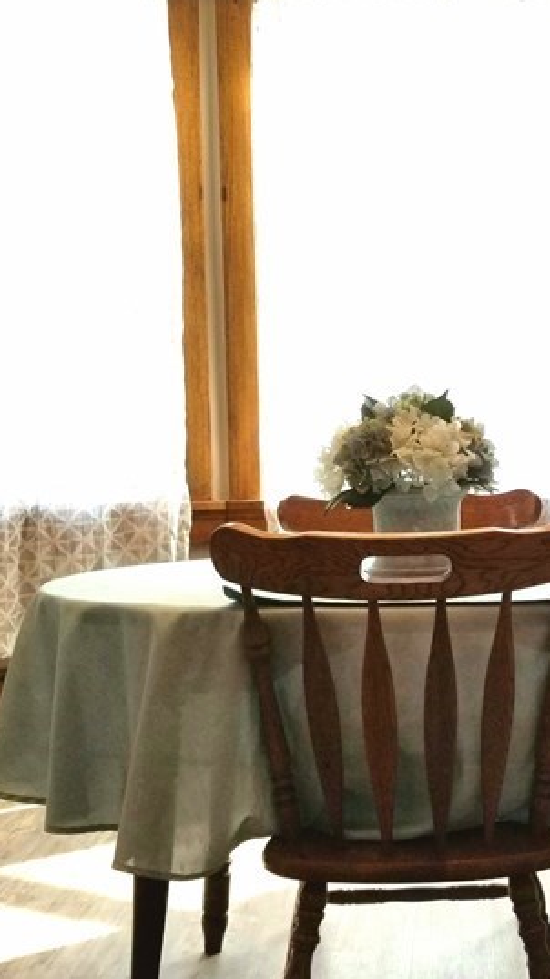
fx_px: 1400
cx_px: 517
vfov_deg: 38.4
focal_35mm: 54
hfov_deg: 21.6
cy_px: 576
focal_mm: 4.25
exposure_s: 1/145
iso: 50
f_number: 1.7
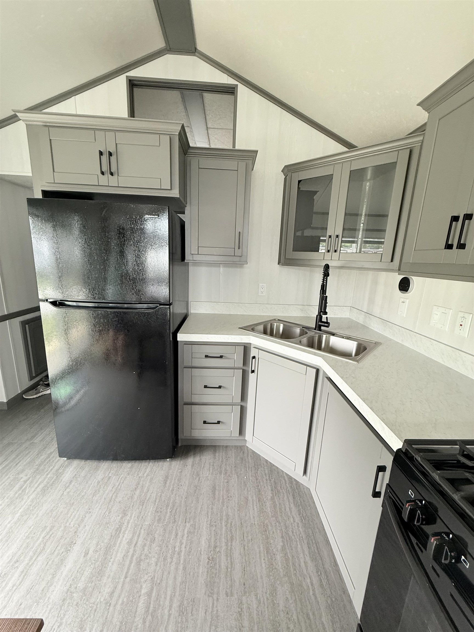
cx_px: 237
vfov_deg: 102.1
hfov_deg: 85.7
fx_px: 256
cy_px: 316
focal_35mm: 14
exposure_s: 1/72
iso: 320
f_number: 2.2
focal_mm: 2.22
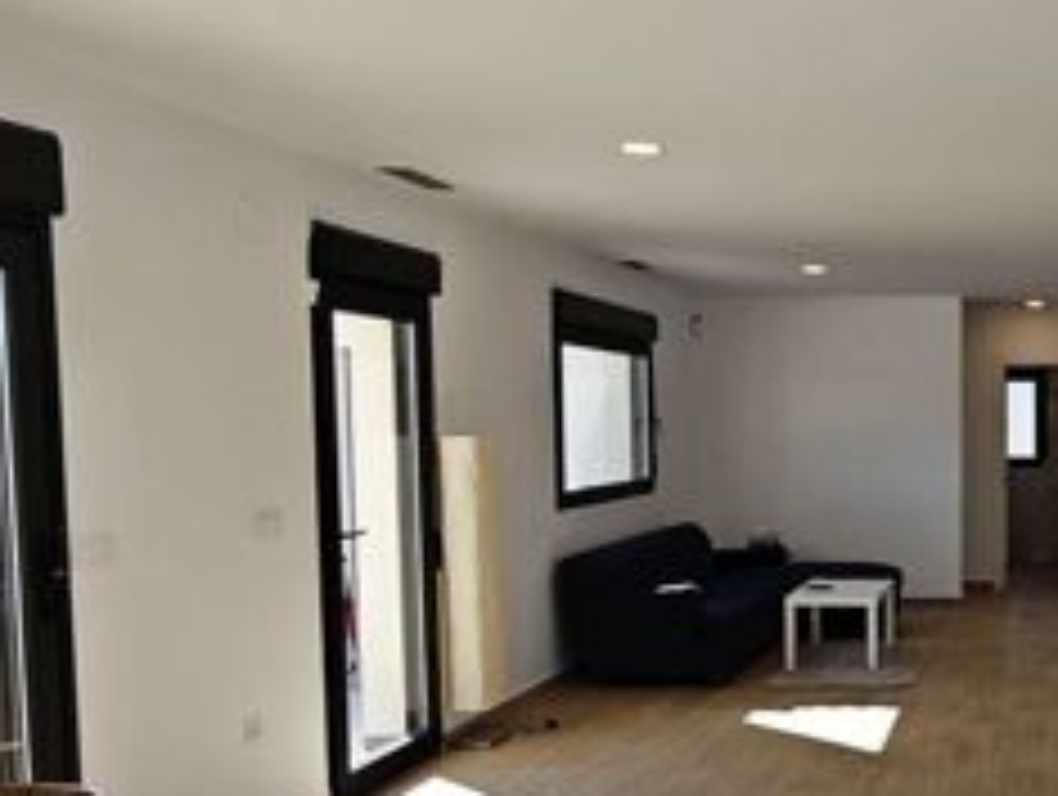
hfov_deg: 39.2
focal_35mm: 42
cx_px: 1069
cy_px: 531
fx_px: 1286
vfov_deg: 34.1
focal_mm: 2.16
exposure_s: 1/150
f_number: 2.2
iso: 50
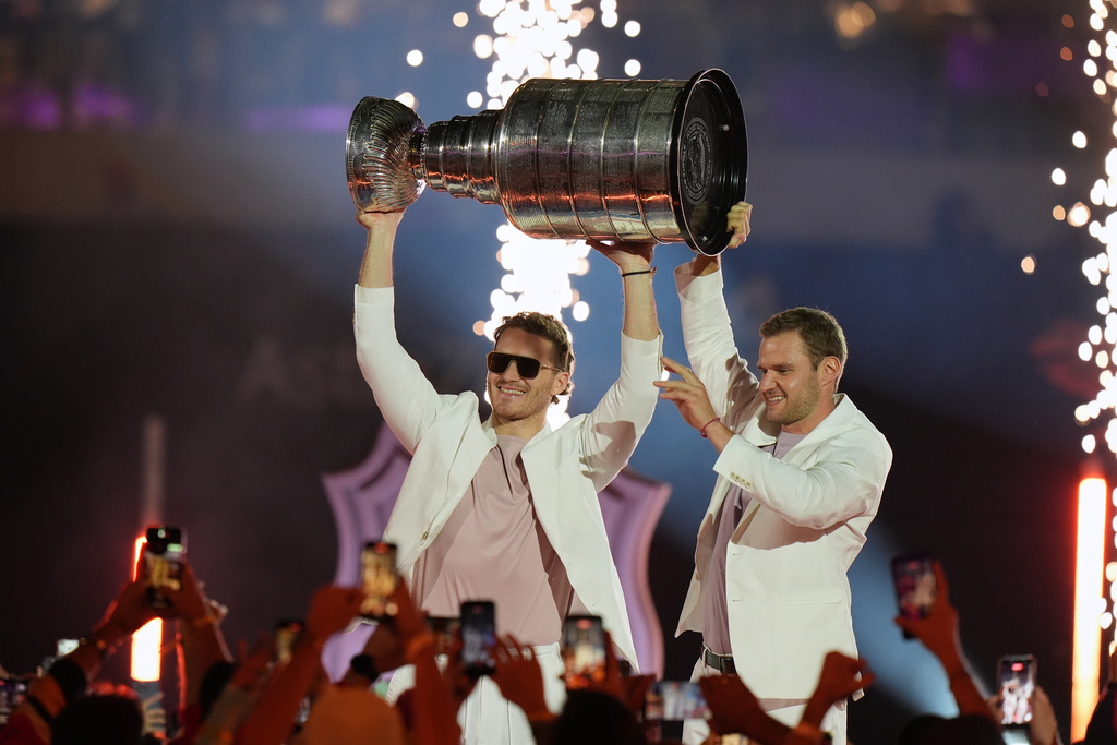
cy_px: 372
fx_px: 12412
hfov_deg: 5.2
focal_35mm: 400
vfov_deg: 3.4
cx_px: 558
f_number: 4
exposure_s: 1/800
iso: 3200
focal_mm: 400
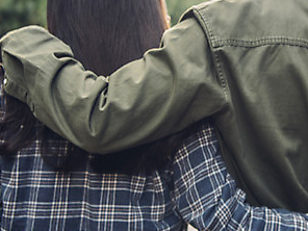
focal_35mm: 74
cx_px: 209
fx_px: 658
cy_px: 88
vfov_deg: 19.9
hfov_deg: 26.2
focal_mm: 38
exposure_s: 1/160
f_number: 2.8
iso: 250
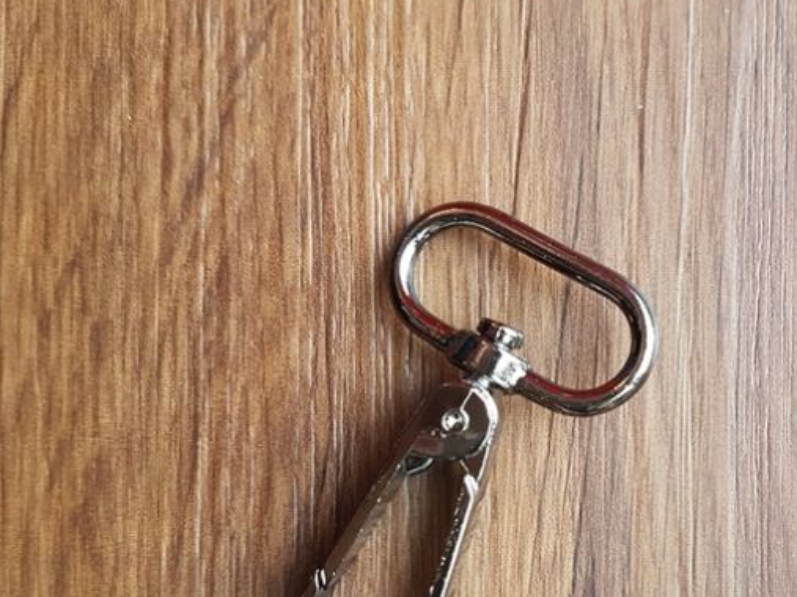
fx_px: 944
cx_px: 541
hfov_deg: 45.0
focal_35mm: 41
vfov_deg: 34.4
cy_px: 449
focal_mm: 4.2
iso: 160
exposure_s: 1/40
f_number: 1.7
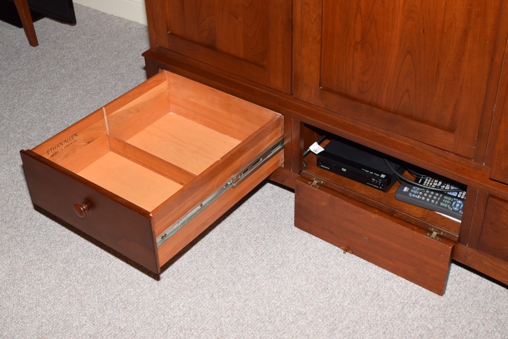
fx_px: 741
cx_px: 254
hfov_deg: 37.8
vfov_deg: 25.8
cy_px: 170
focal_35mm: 52
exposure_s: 1/60
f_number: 8
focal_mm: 35
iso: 100
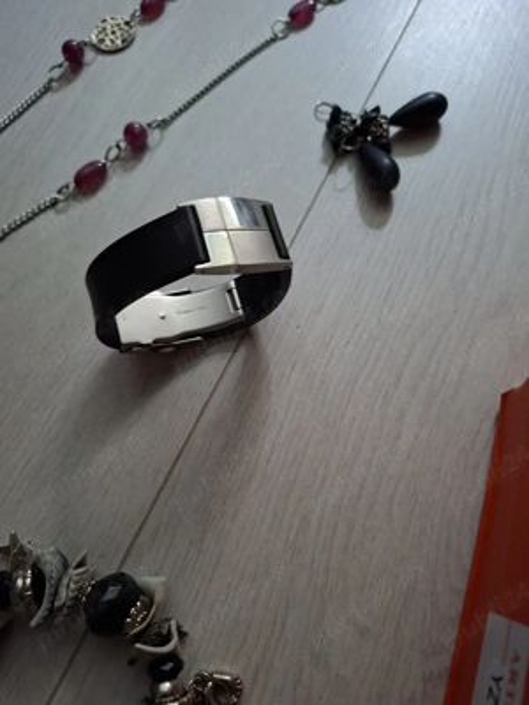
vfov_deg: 73.9
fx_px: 469
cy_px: 352
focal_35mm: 23
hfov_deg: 58.9
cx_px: 264
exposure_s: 1/33
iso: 400
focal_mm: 5.54
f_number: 1.8
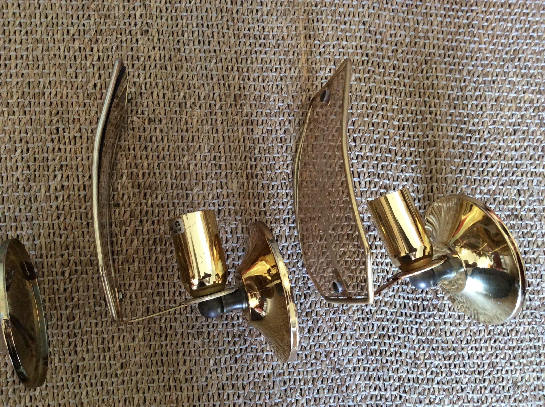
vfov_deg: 44.1
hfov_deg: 56.9
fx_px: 503
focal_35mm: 32
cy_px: 204
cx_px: 272
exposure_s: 1/25
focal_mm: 3.3
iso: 125
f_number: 2.4
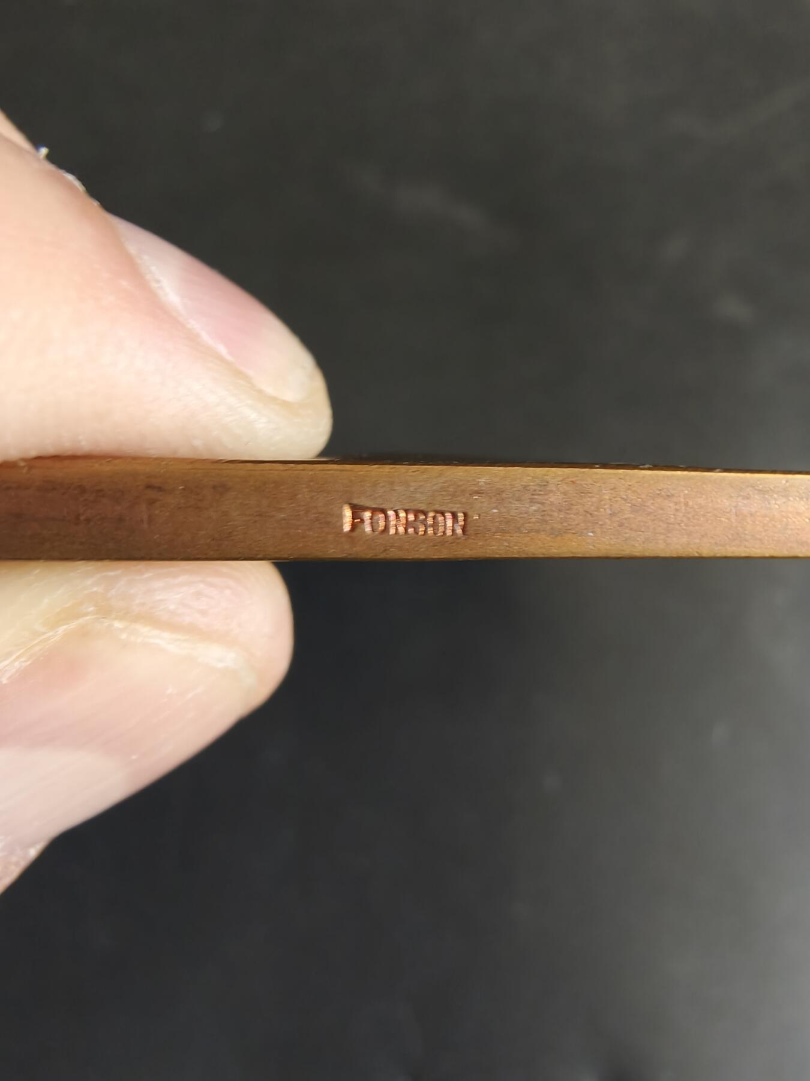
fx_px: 718
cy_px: 540
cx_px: 405
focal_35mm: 23
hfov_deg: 58.9
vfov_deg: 73.9
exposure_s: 1/50
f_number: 2
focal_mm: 2.32
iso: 320
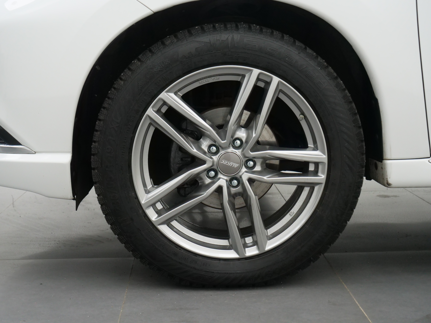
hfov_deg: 35.5
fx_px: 672
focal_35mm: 54
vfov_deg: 27.0
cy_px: 162
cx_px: 216
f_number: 4
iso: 1600
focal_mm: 27
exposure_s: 1/400
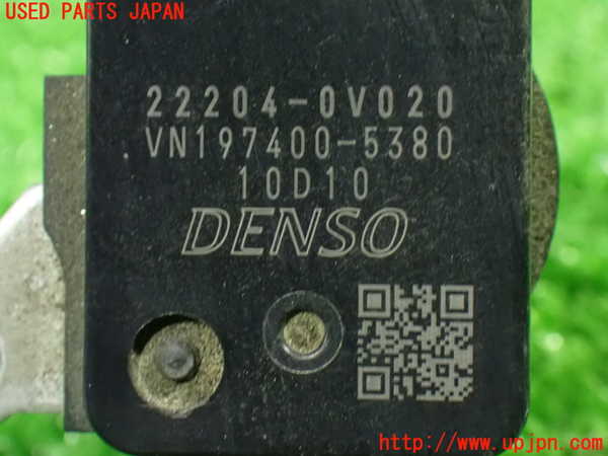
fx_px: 1756
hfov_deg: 19.6
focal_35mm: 100
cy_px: 228
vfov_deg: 14.8
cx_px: 304
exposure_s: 1/8
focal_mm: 18
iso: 1600
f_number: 4.9
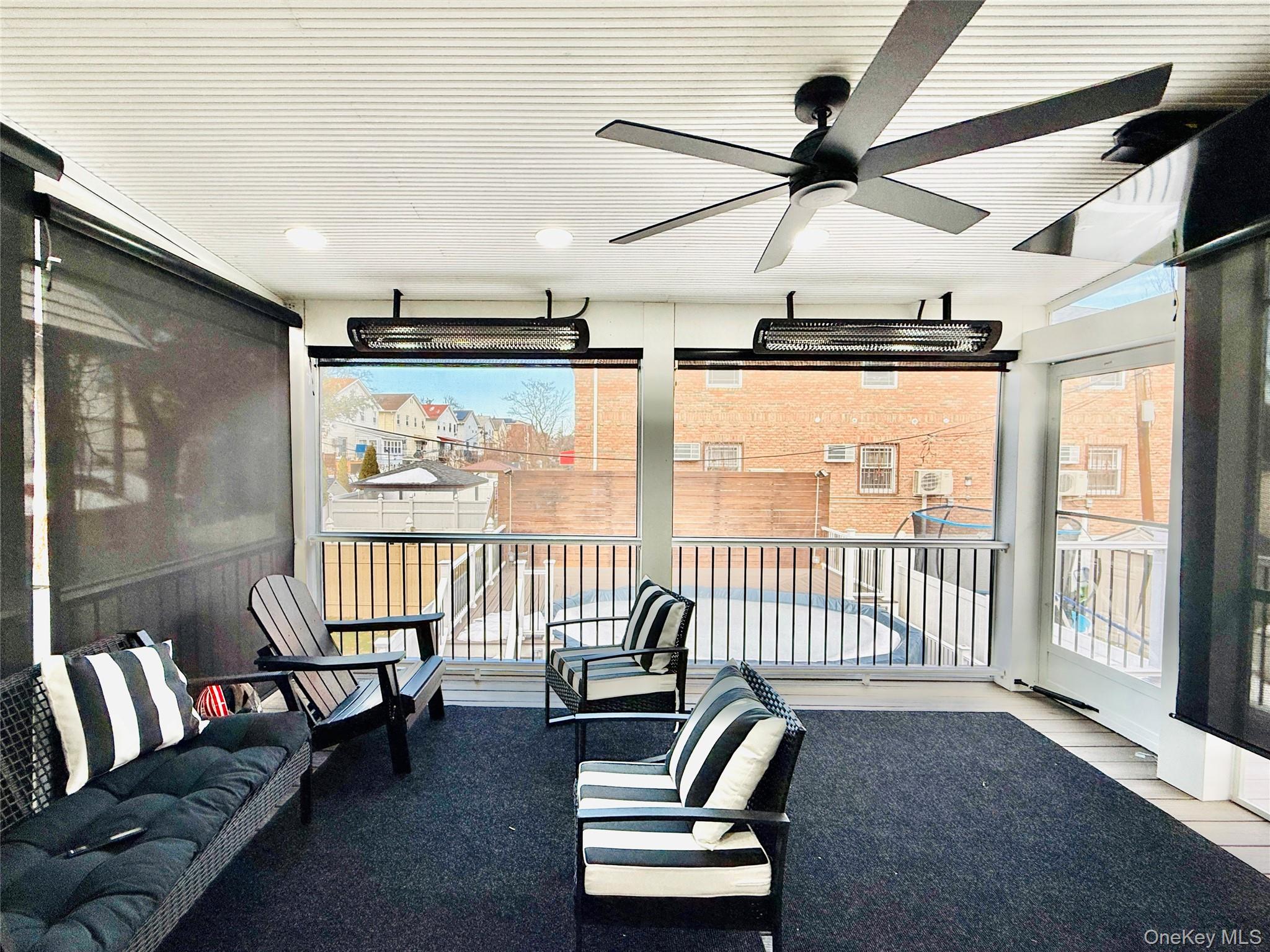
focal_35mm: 14
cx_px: 635
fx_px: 514
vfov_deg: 85.7
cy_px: 476
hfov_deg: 102.1
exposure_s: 1/353
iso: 64
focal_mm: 2.22
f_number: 2.2
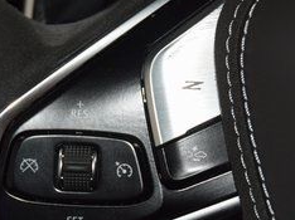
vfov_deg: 9.4
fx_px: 1345
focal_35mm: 158
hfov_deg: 12.5
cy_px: 118
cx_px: 115
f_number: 4.2
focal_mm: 40
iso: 400
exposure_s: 1/50
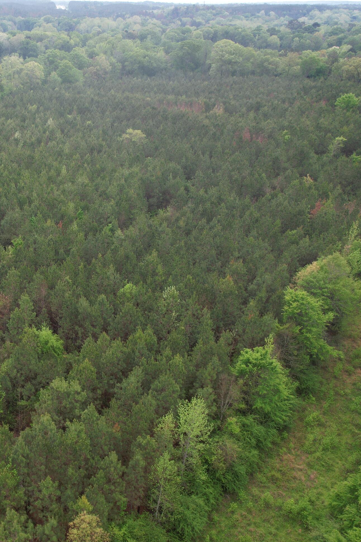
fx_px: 511
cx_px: 26
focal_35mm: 34
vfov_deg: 55.8
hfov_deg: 36.1
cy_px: 267
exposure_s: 1/400
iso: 100
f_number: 2.8
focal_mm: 8.38
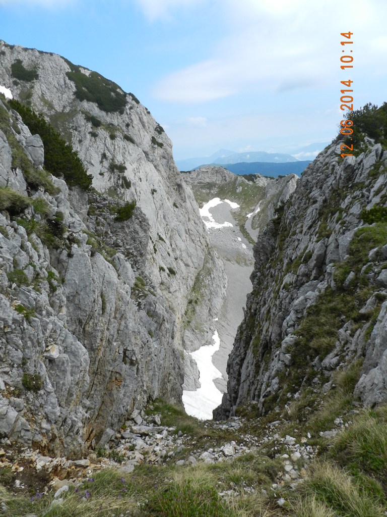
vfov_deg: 73.9
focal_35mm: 23
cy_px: 258
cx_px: 194
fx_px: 343
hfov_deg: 58.9
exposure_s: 1/640
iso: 160
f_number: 4
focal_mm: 4
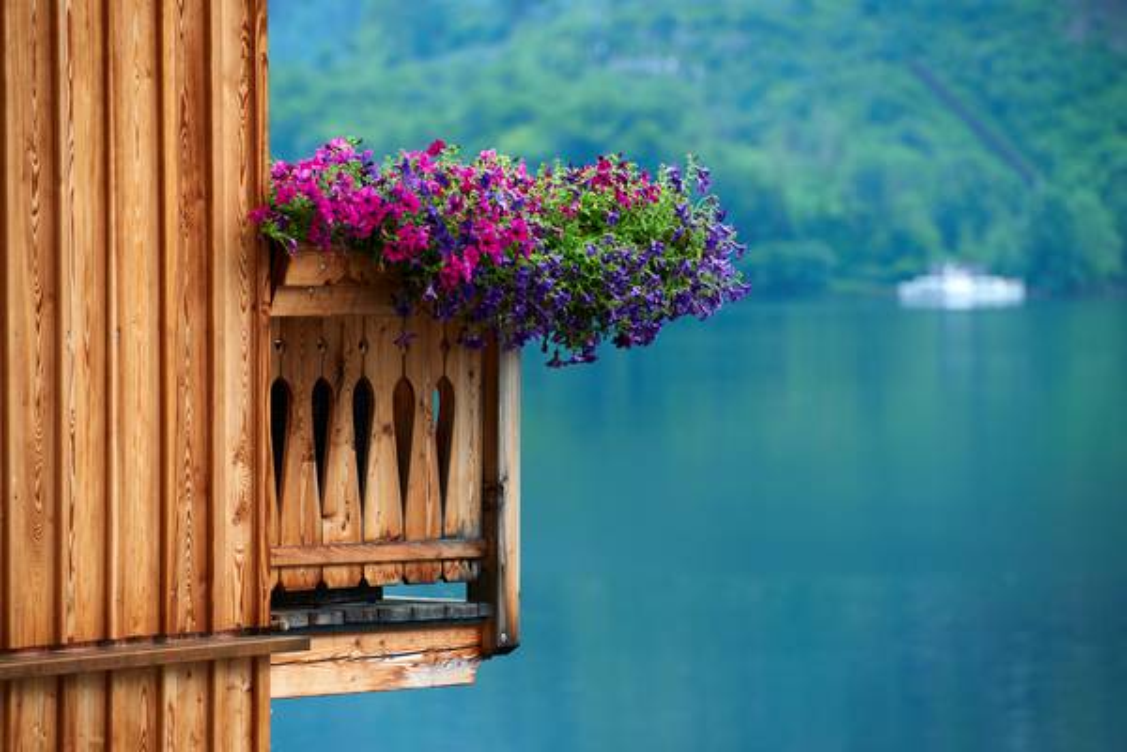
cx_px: 564
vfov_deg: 6.9
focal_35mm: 200
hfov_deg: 10.3
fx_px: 6261
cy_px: 376
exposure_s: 1/400
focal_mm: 200
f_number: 5.6
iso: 320
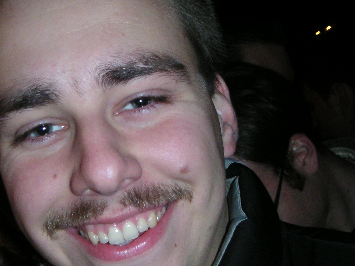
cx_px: 136
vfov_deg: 23.5
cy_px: 178
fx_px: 636
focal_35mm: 62
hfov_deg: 31.1
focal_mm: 6
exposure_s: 1/45
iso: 160
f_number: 2.8
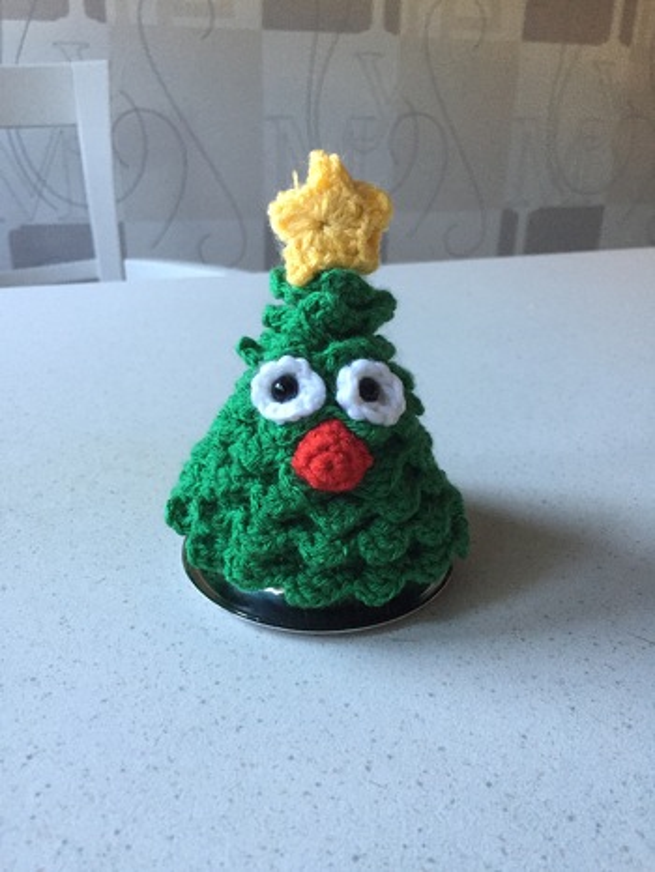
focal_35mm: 29
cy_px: 436
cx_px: 328
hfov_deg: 48.3
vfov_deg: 61.6
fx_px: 731
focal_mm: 4.15
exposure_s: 1/25
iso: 250
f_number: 2.2
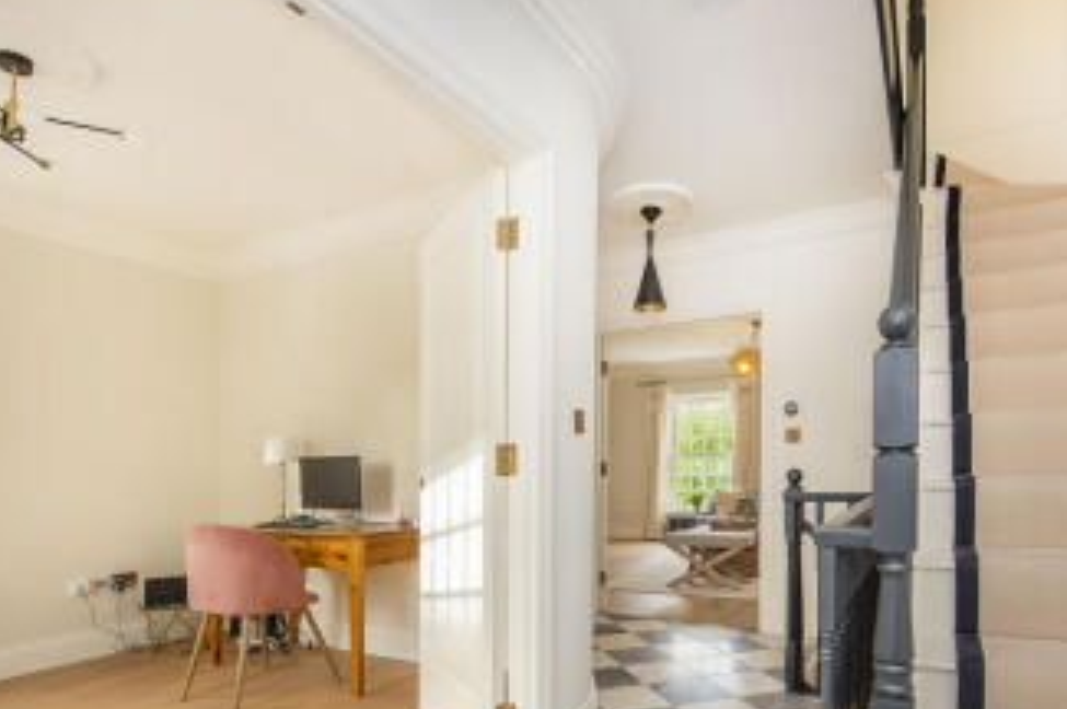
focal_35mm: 22
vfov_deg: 55.6
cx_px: 555
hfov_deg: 78.6
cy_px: 487
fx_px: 651
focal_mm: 15
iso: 500
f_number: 7.1
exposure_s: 1/60
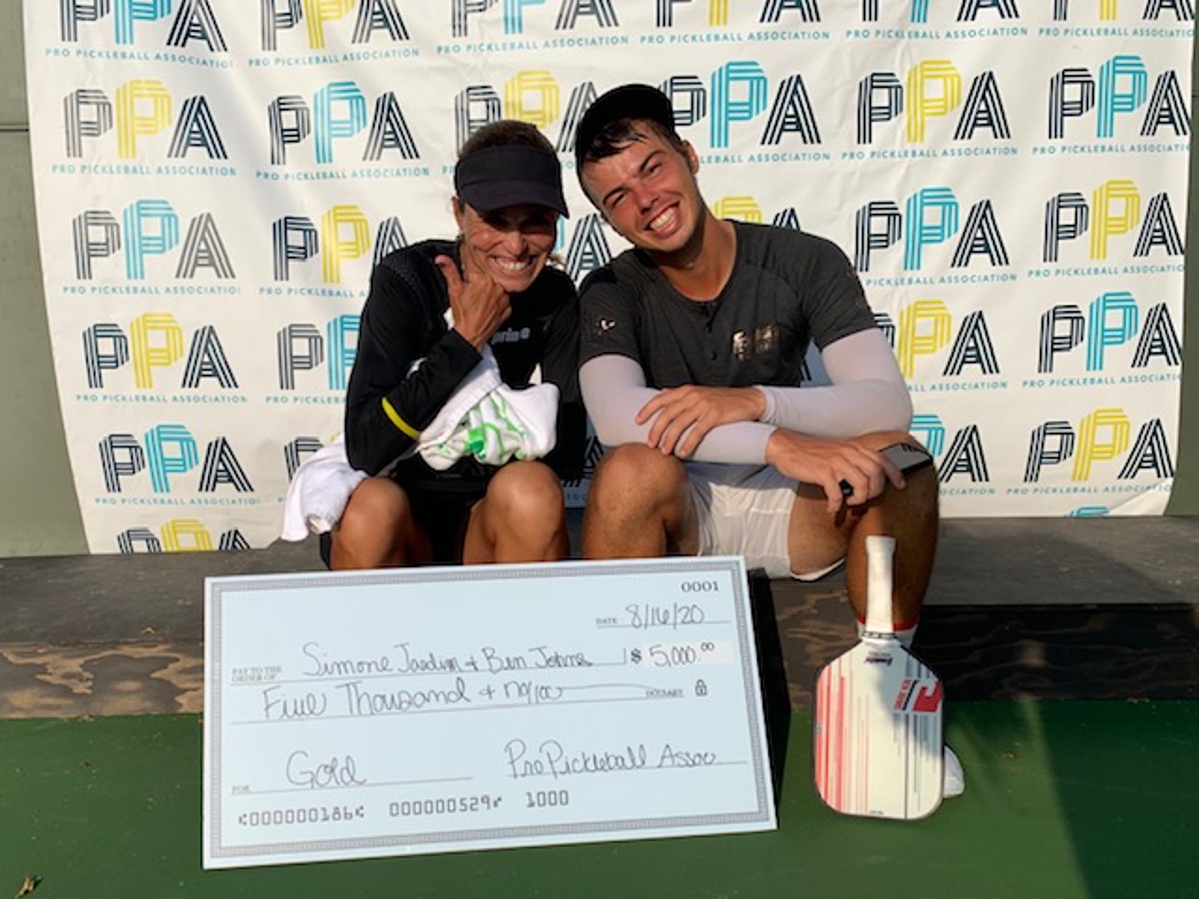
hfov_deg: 67.3
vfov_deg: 53.1
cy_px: 450
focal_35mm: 26
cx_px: 600
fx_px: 901
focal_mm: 4.25
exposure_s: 1/2755
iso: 25
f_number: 1.8
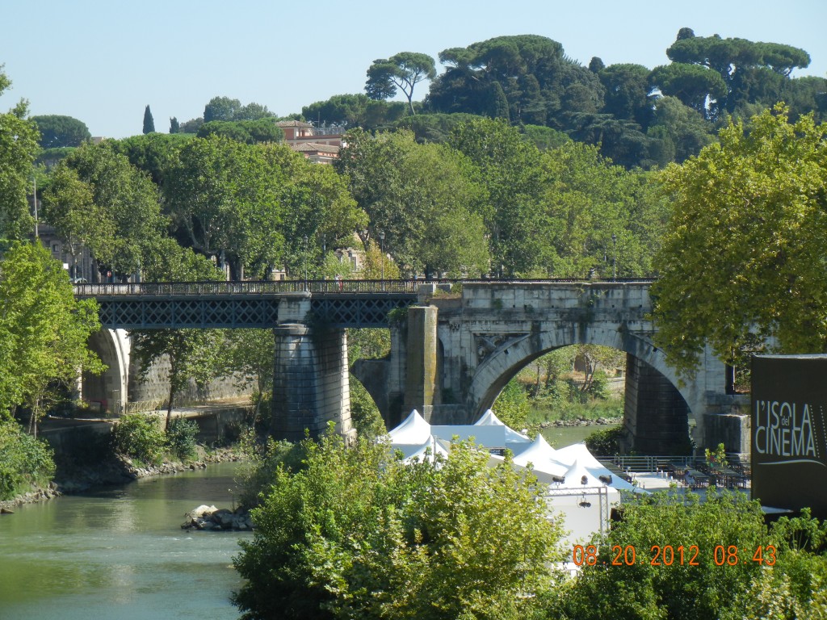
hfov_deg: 14.8
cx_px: 414
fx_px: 3177
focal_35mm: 133
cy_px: 310
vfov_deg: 11.1
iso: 160
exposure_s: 1/506
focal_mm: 24
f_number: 4.6
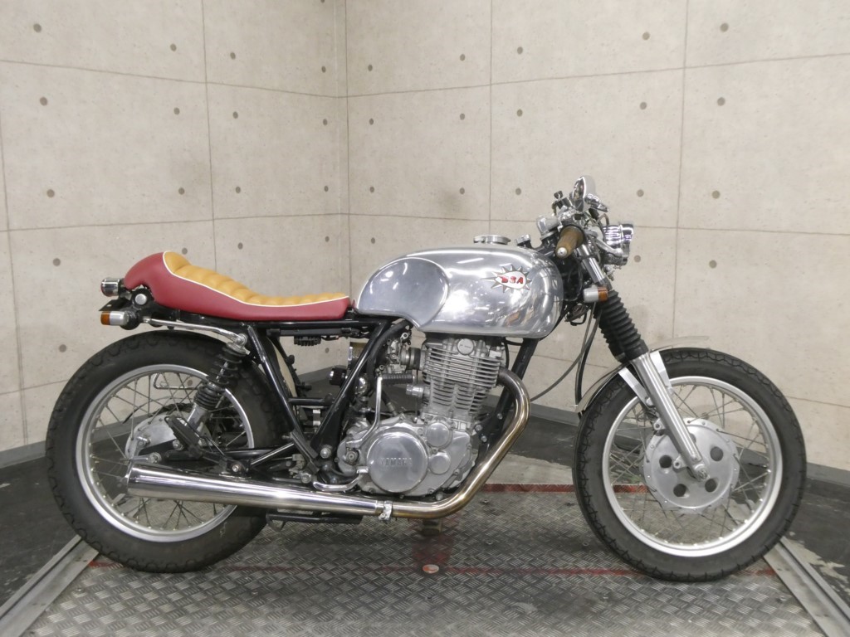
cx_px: 425
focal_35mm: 33
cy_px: 318
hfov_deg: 55.4
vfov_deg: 42.9
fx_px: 810
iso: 640
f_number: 4
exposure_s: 1/80
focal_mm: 5.8
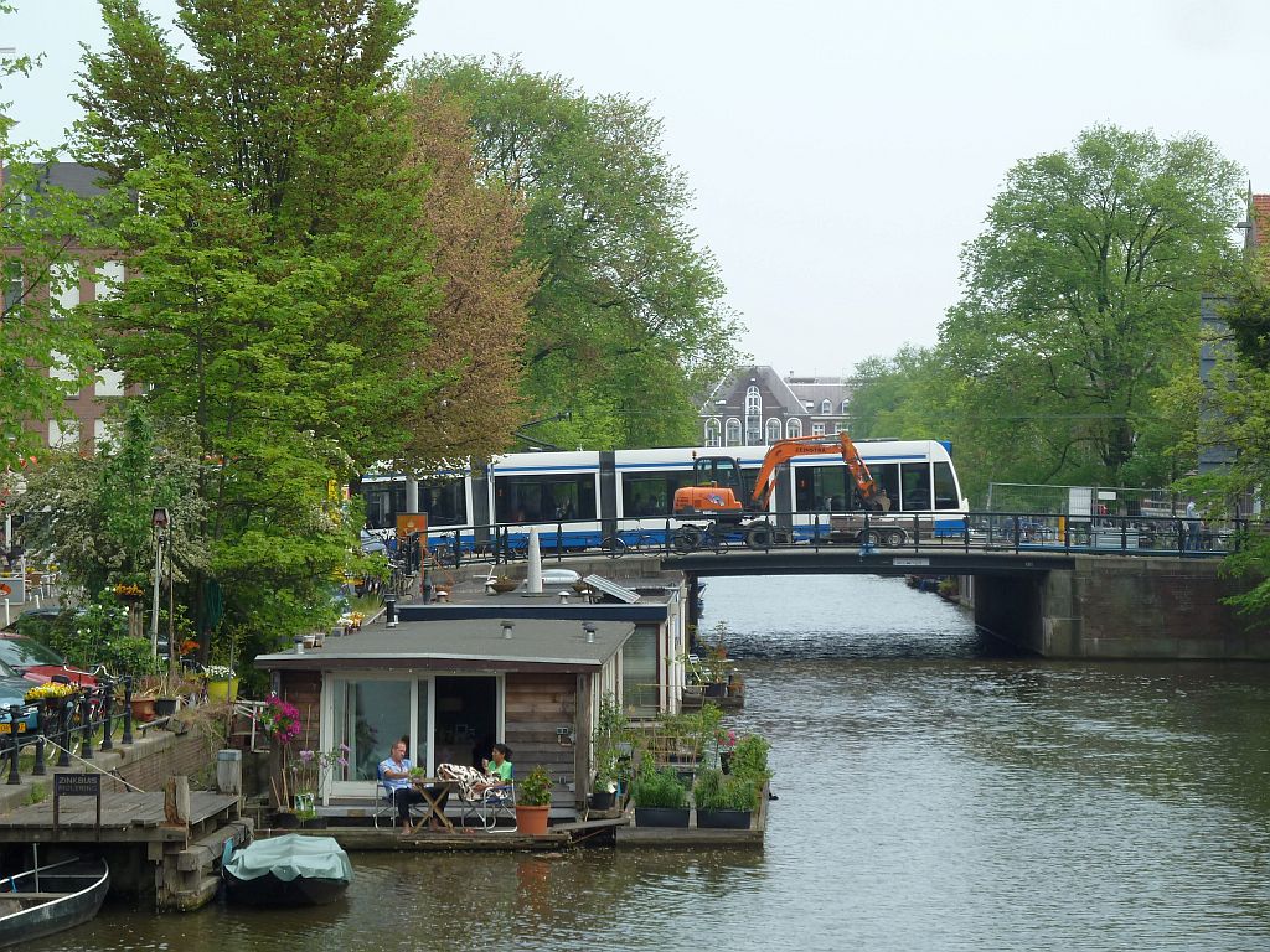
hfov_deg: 18.9
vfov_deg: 14.2
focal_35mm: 104
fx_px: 3816
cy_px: 476
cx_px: 635
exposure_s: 1/250
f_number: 4.3
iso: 80
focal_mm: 17
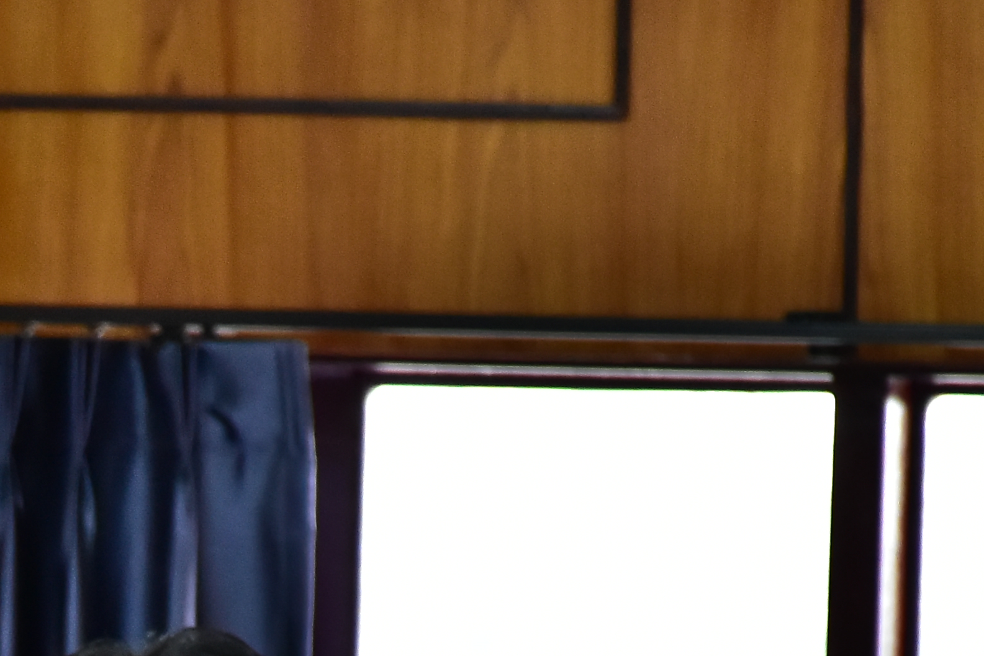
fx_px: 20172
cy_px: 1183
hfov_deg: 2.8
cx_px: -216
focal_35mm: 738
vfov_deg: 1.9
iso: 2000
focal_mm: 130
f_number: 5.6
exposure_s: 1/50
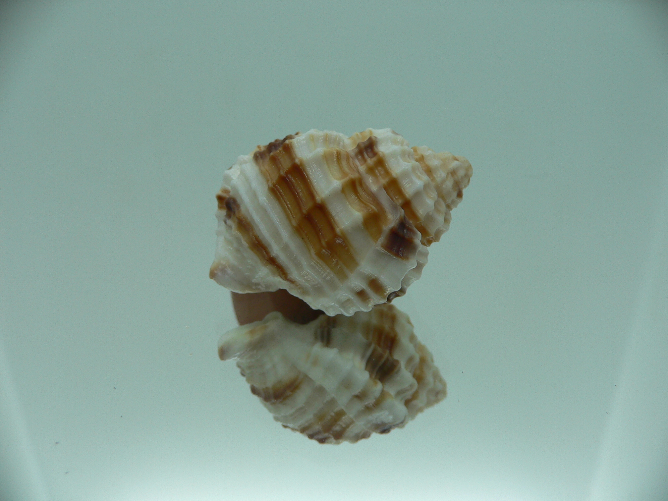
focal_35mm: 35
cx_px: 334
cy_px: 250
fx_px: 675
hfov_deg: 52.6
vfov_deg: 40.7
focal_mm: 4.6
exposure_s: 1/80
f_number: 2.8
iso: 80
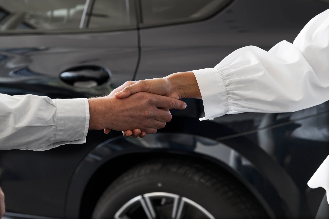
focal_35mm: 58
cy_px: 110
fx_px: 530
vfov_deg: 23.3
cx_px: 164
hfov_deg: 34.5
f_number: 3.5
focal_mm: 58
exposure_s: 1/160
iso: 250
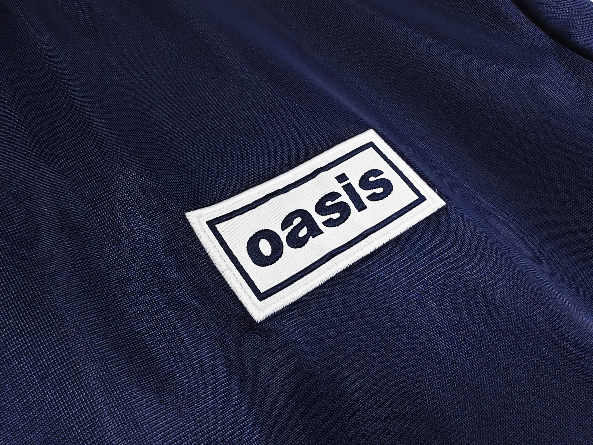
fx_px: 394
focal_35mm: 23
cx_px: 296
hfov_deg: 73.9
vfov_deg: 58.9
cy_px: 222
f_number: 2.2
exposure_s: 1/50
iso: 83
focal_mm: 2.59
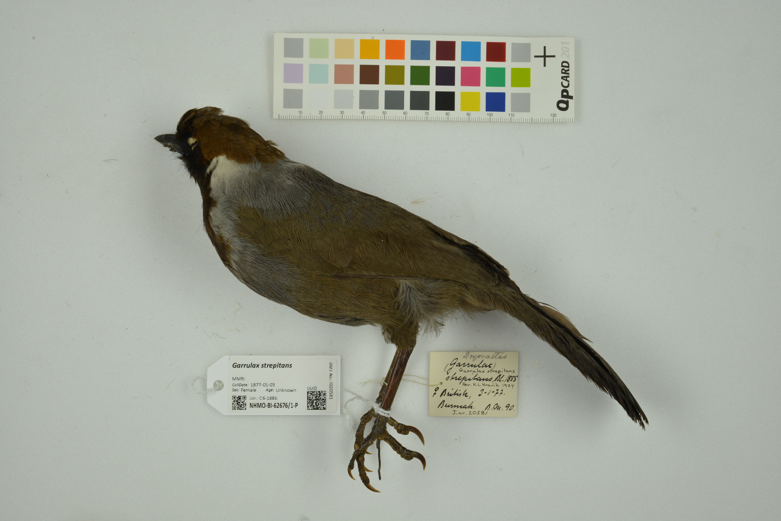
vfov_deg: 37.9
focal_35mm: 35
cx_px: 390
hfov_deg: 54.4
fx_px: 760
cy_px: 260
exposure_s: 1/250
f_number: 16
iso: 800
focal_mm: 35
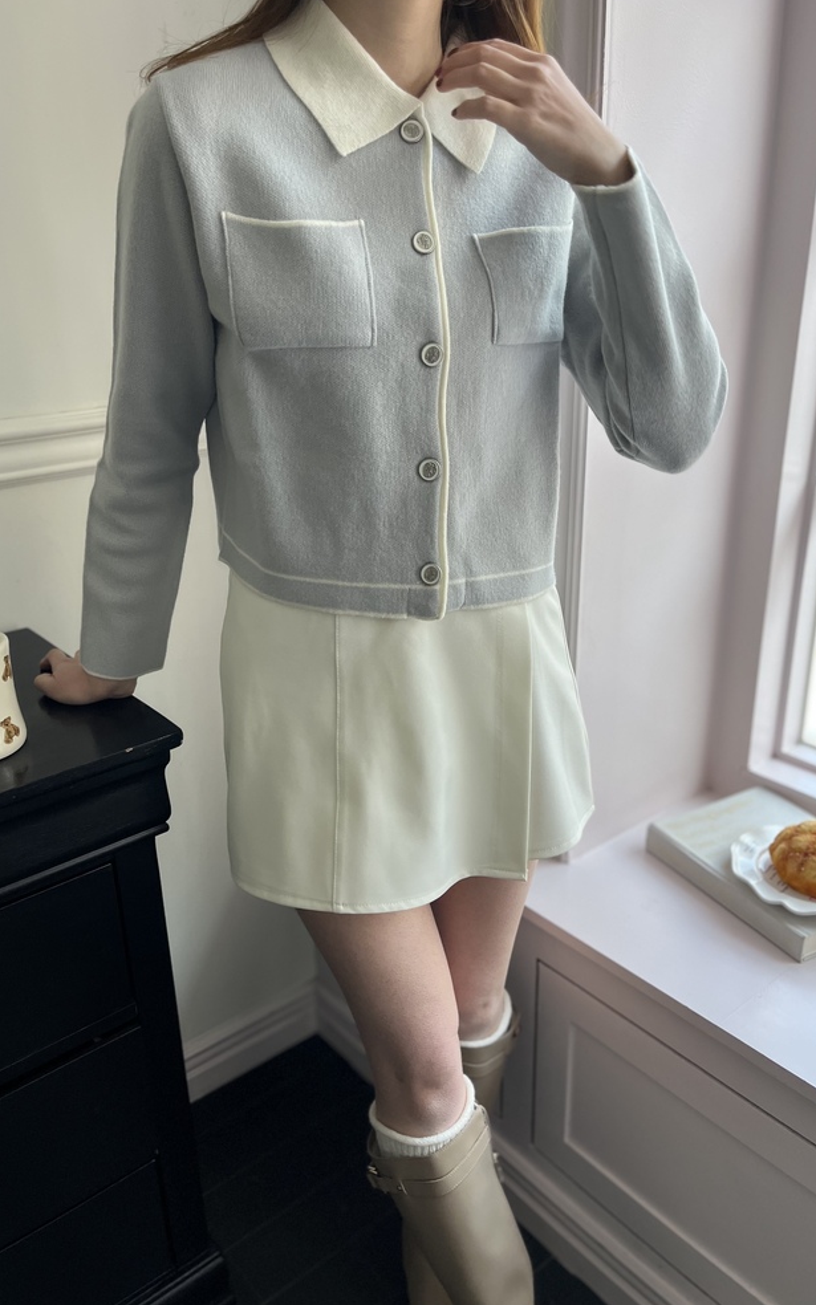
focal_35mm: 28
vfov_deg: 66.5
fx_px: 996
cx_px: 389
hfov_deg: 44.5
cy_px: 649
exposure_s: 1/122
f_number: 1.6
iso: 80
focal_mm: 5.1
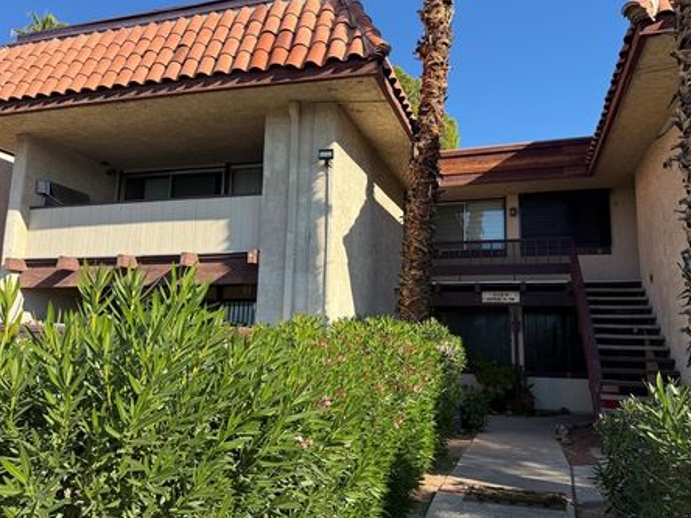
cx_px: 366
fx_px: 539
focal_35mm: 27
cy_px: 253
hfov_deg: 65.3
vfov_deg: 51.3
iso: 80
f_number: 1.78
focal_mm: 6.76
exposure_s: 1/2110
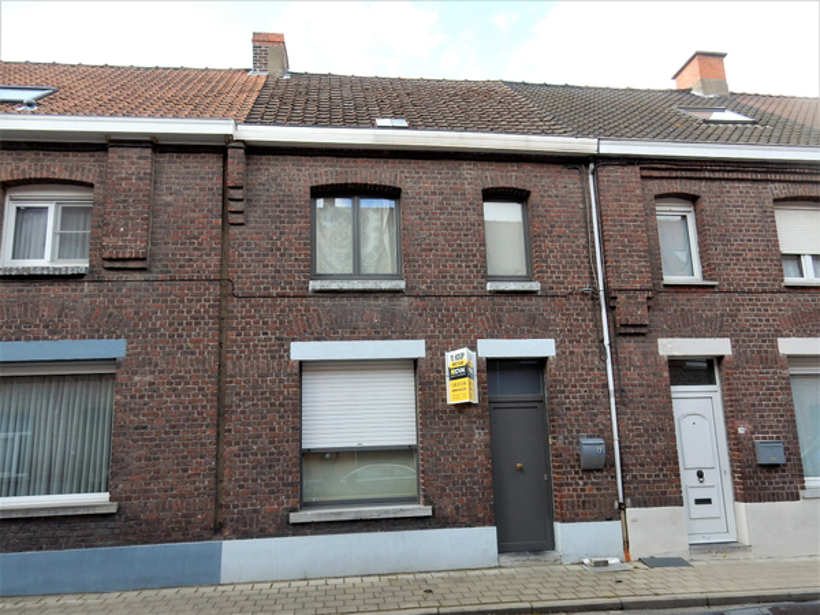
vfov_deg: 54.9
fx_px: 592
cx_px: 410
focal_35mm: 25
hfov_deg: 69.4
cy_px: 308
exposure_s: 1/200
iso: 125
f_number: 3.7
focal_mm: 4.5
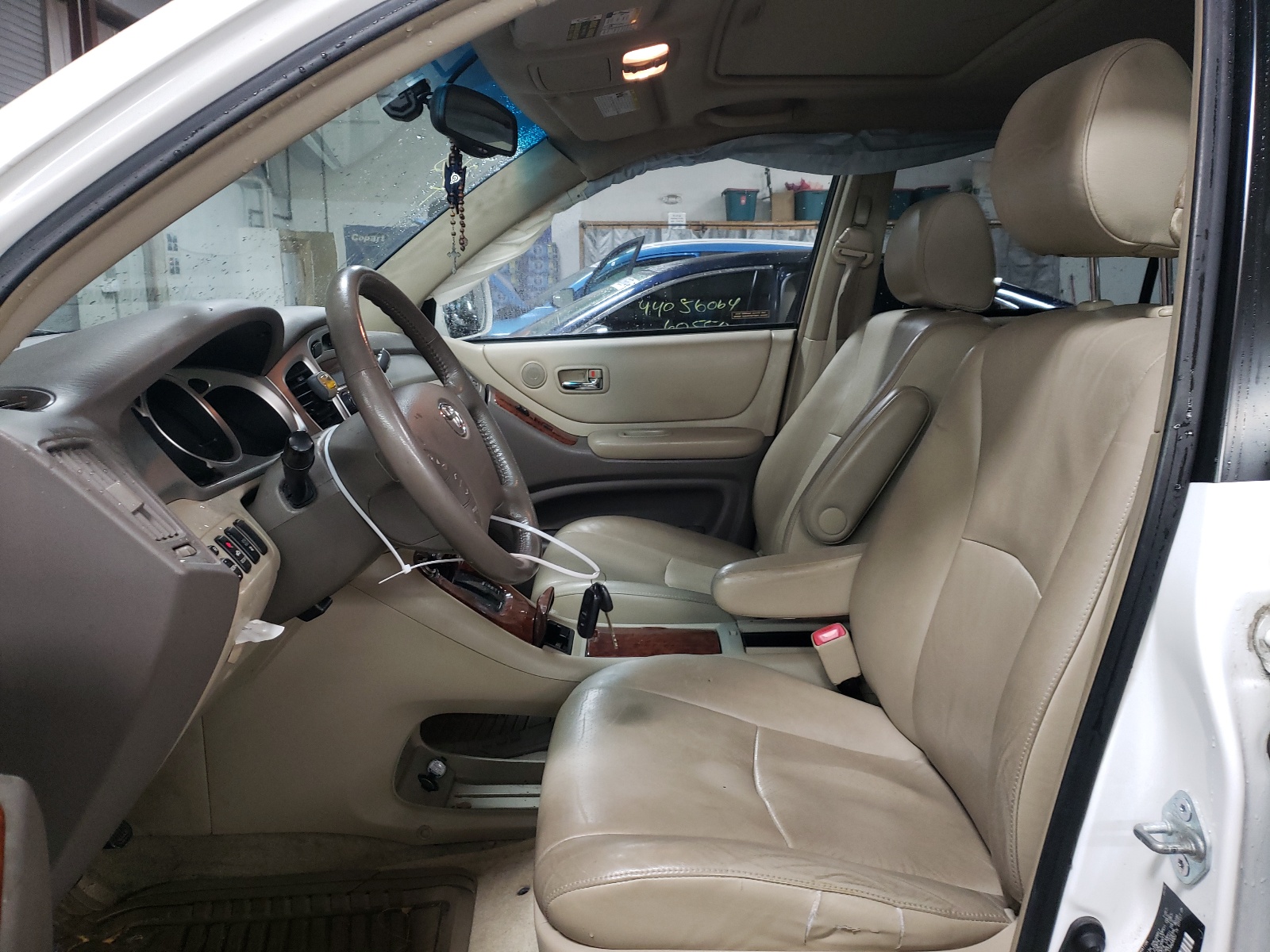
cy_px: 476
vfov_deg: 53.1
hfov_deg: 67.3
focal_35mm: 26
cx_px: 635
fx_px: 954
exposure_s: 1/60.2
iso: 120
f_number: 1.5
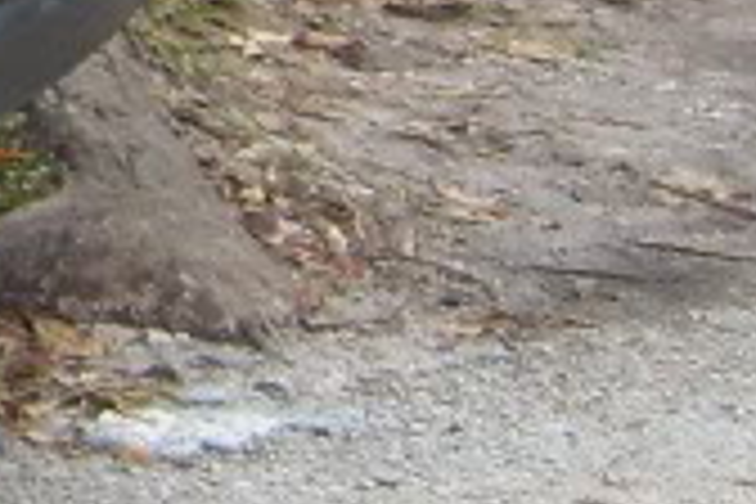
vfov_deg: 6.0
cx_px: -1292
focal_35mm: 222
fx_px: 4662
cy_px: -572
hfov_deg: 8.2
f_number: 2.8
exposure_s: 1/154
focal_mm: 5.8
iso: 50
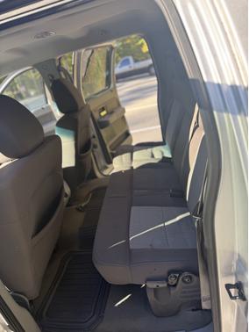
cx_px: 124
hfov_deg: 56.9
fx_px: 230
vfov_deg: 71.6
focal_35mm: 24
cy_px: 166
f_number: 1.78
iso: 100
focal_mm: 6.76
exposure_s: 1/313
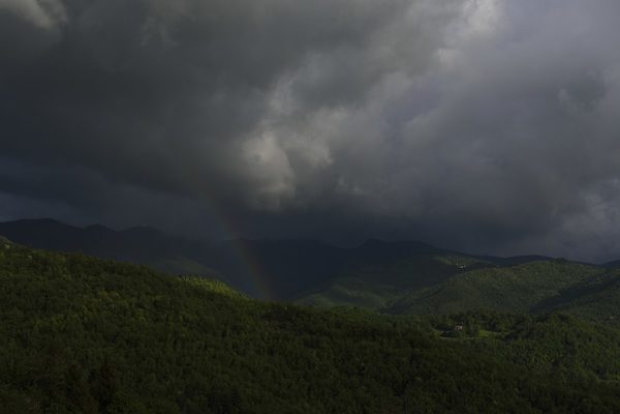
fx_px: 861
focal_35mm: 50
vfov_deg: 27.0
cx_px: 310
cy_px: 207
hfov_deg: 39.6
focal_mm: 50
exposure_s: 1/800
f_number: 3.5
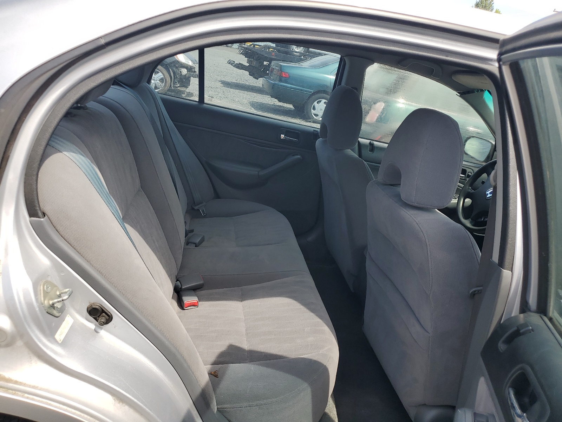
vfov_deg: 53.1
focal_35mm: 26
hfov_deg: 67.3
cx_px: 281
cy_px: 211
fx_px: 422
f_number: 1.5
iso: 50
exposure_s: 1/1000
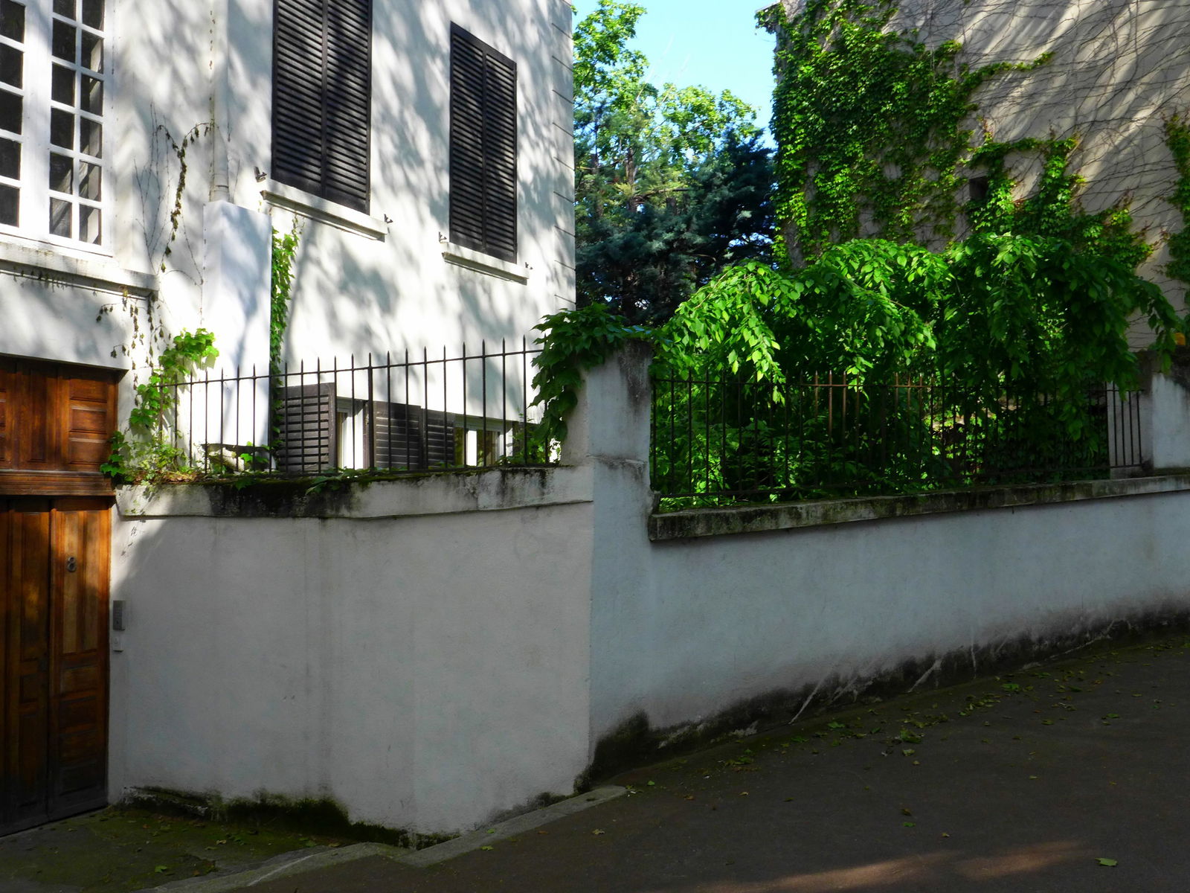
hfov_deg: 52.6
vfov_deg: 40.7
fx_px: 1203
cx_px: 595
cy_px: 446
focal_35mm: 35
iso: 250
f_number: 4
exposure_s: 1/60
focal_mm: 6.9
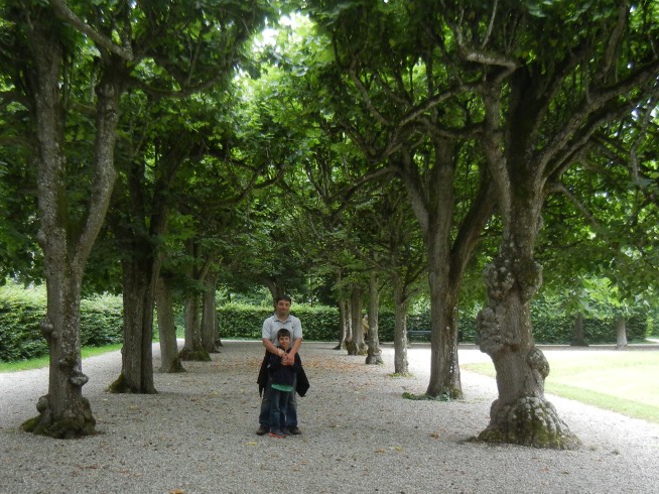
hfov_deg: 40.3
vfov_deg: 30.8
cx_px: 272
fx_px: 894
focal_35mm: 47
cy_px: 303
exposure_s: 1/67.5
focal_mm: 5.4
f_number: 3.5
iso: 208
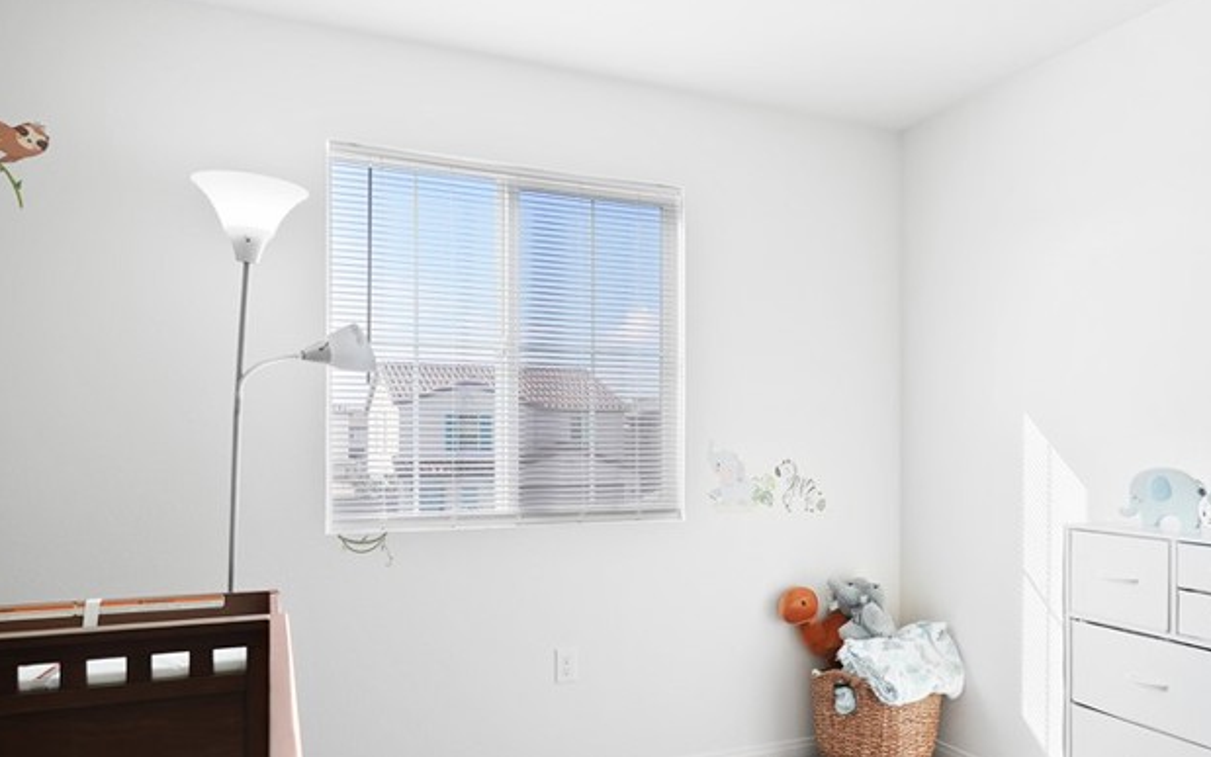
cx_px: 700
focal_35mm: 27
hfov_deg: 68.0
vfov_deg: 46.0
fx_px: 891
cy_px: 406
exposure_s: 1/15
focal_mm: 16
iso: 125
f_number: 4
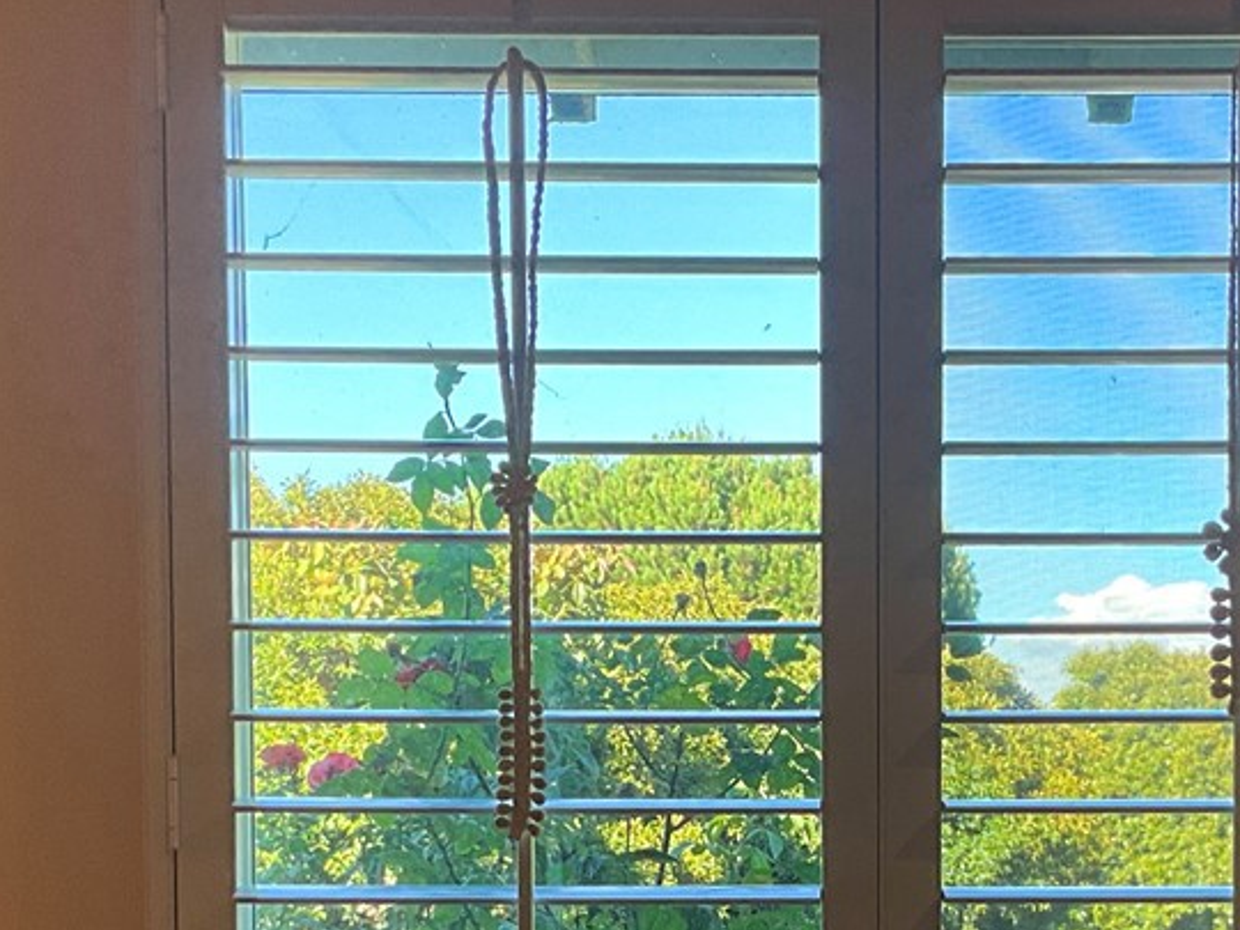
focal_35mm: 55
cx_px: 434
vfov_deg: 25.9
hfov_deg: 34.7
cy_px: 801
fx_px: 1970
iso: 40
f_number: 1.8
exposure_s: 1/120
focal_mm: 3
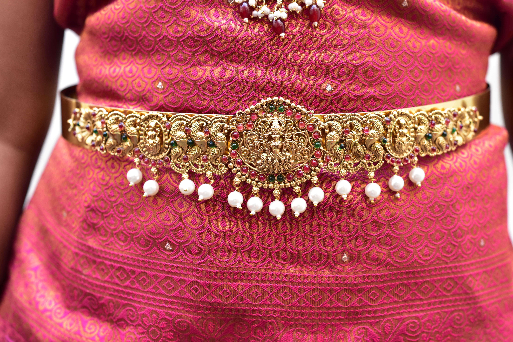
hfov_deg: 27.0
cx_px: 256
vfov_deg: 18.2
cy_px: 171
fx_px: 1069
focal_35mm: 75
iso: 1000
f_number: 4
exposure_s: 1/100
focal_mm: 50
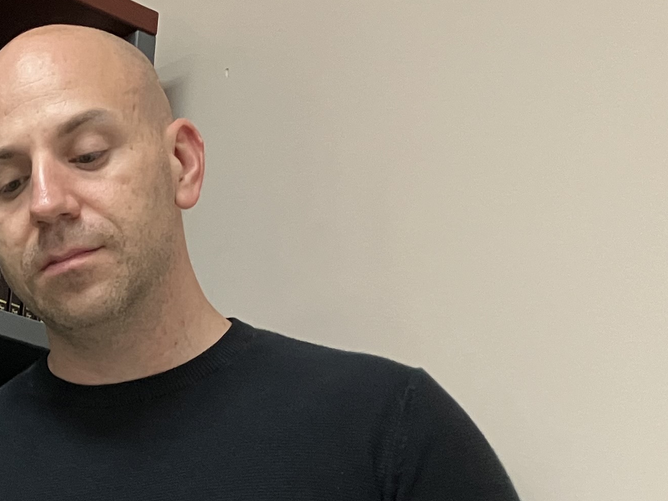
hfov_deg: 20.5
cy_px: 545
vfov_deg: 16.7
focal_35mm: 86
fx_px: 1660
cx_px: -238
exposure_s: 1/60
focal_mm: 3.99
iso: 250
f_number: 1.8
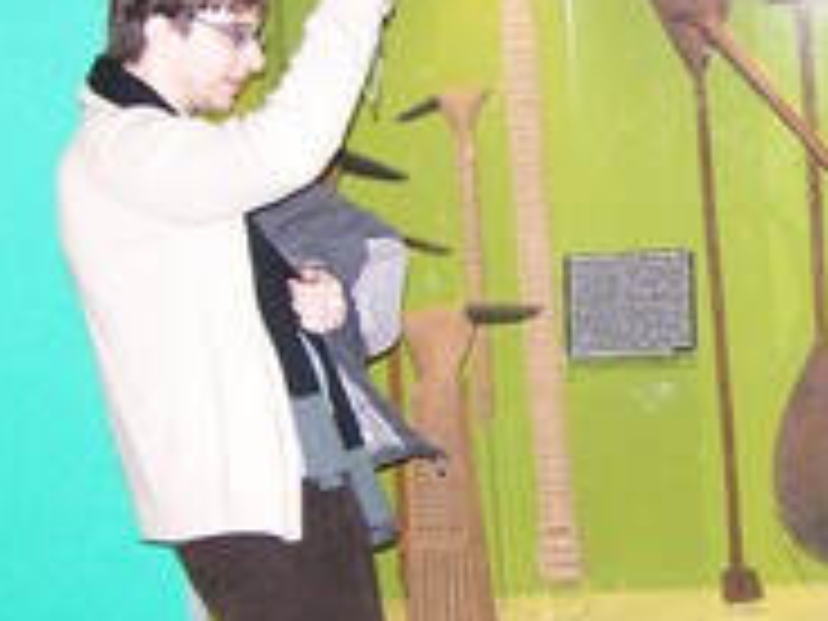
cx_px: 702
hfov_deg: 20.8
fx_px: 2225
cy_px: 279
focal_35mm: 93
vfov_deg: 15.9
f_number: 2.8
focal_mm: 6.3
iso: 400
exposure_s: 1/40
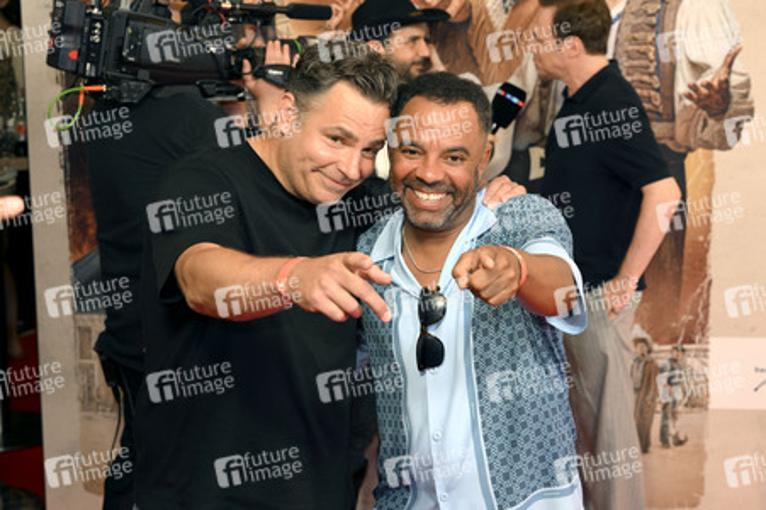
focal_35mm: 68
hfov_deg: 29.7
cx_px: 383
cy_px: 255
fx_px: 1446
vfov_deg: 20.0
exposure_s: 1/160
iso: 800
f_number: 5.6
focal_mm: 68
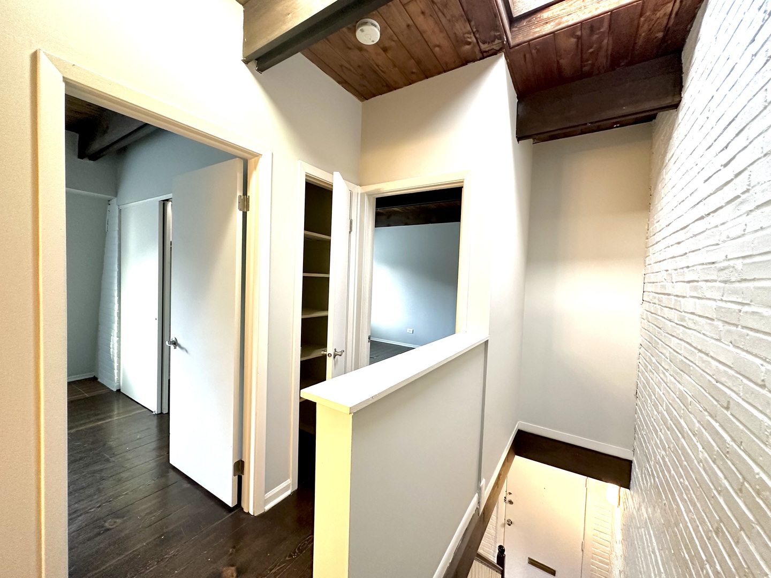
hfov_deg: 102.1
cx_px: 386
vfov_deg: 85.7
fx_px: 312
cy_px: 289
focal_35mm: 14
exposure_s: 1/60
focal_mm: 2.22
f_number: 2.2
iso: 250
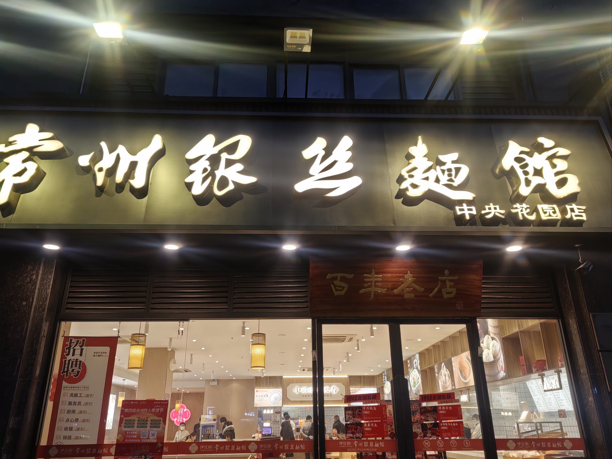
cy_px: 230
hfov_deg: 65.3
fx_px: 477
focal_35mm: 27
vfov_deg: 51.4
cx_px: 306
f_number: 1.9
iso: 50
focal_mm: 5.52
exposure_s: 1/179
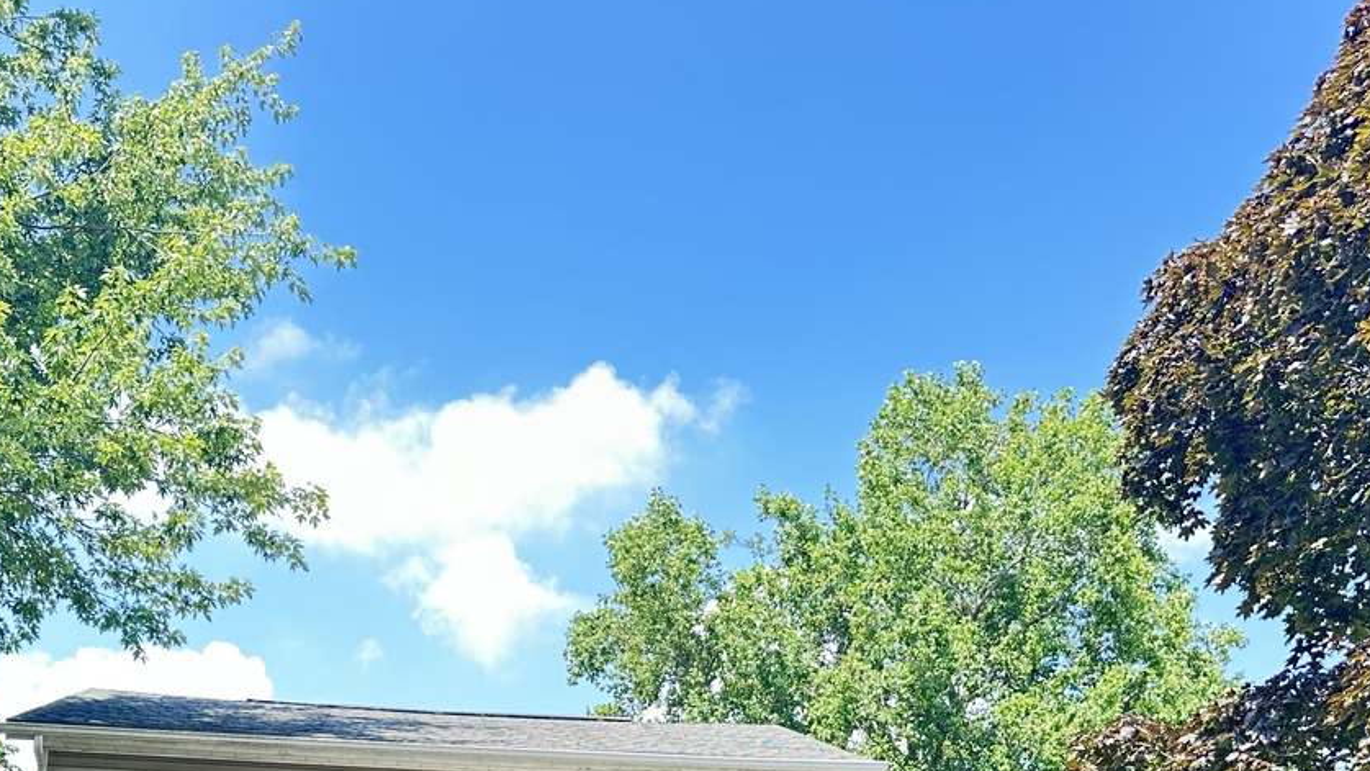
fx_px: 1635
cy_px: 864
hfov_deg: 45.2
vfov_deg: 24.6
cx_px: 553
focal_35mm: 45
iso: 80
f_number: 1.78
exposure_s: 1/392
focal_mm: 6.86
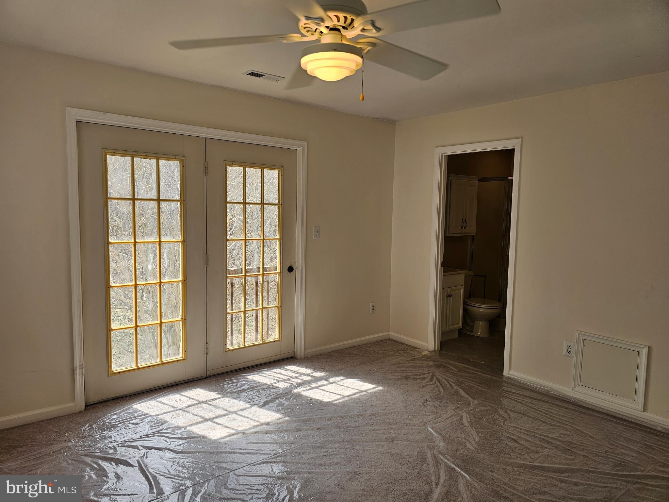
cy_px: 251
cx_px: 334
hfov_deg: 73.9
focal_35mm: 23
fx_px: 445
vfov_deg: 58.9
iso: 16
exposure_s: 1/120
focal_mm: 6.3
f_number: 1.7
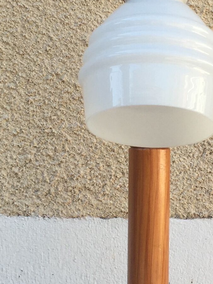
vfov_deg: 18.7
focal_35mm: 105
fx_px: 861
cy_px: 113
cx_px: 154
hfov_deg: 14.1
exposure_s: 1/388
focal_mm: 4.15
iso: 32
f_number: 2.2
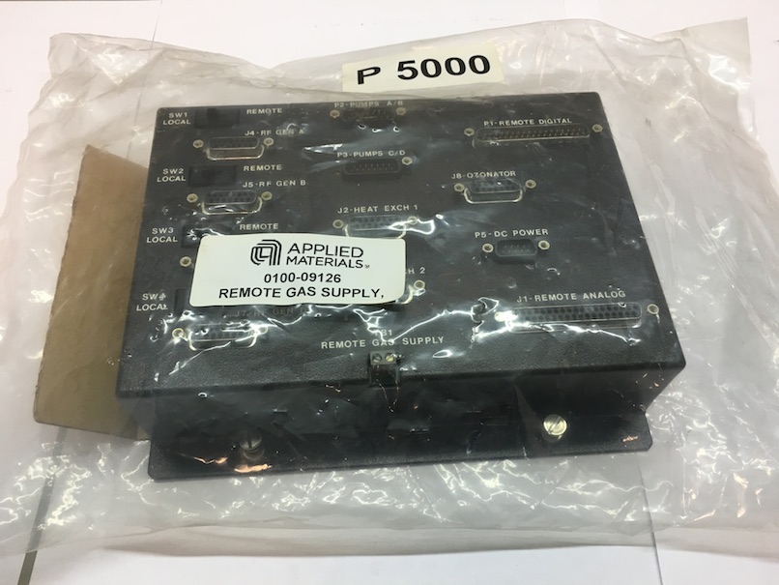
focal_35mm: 29
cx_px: 390
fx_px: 653
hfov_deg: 61.6
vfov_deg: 48.3
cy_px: 292
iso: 64
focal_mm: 4.15
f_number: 2.2
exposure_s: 1/33
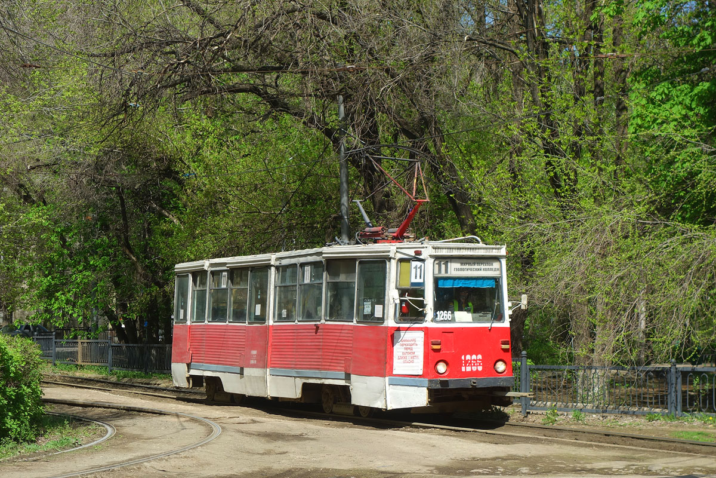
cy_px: 239
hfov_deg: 23.4
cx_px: 358
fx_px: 1730
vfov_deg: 15.7
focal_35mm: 87
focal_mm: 32.17
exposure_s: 1/500
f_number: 5
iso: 125
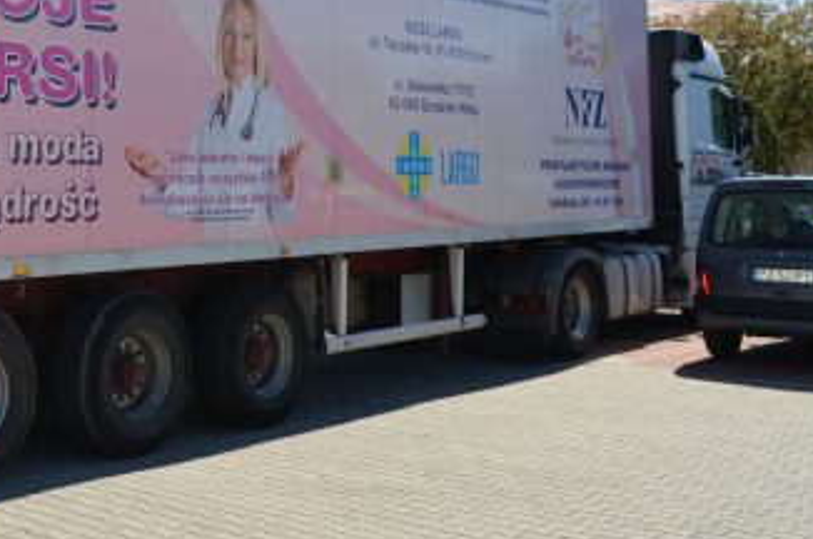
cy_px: 85
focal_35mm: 53
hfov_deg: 34.9
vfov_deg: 24.9
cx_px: 45
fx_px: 1195
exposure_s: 1/200
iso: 100
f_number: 9
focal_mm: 18
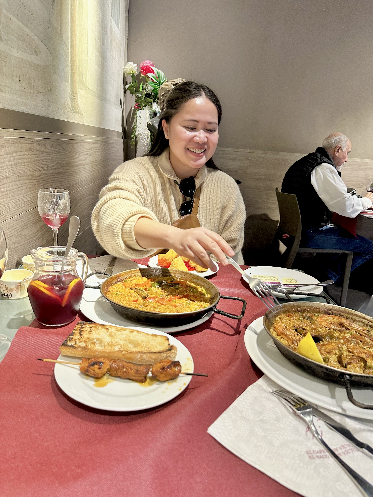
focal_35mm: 24
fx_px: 345
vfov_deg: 71.6
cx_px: 186
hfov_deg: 56.8
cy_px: 248
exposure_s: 1/50
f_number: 1.78
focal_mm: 6.86
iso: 250
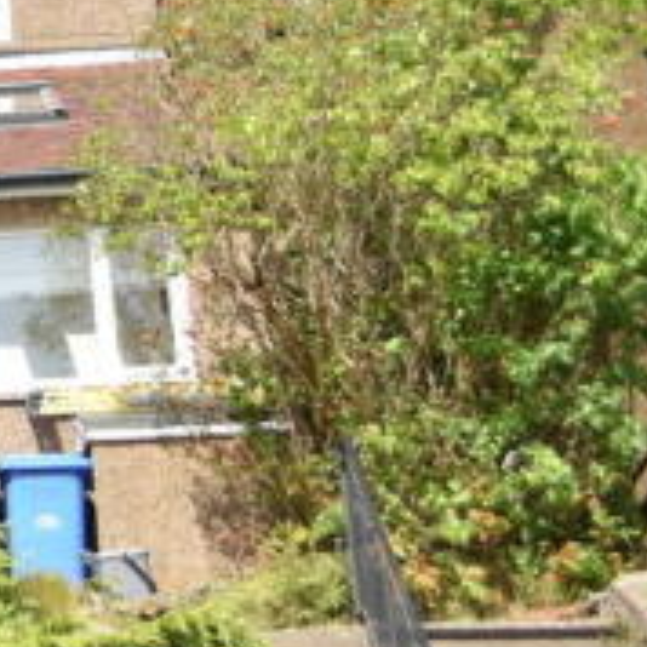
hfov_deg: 13.0
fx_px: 2580
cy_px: 96
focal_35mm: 122
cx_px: -514
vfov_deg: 14.2
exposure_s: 1/500
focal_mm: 26
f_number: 4.2
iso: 100
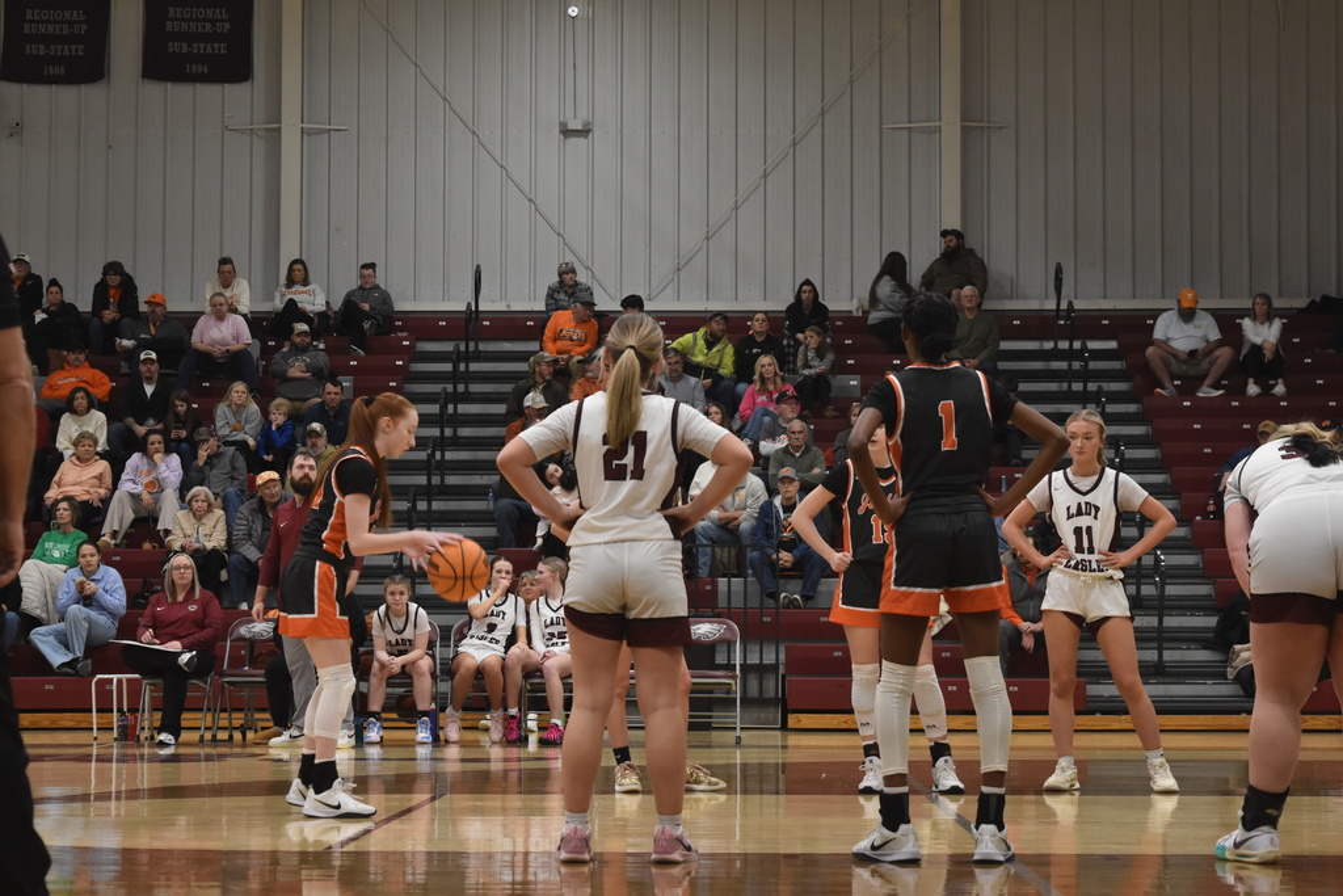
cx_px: 672
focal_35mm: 82
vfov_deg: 16.6
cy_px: 448
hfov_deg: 24.6
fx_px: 3078
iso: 1600
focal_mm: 55
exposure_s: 1/125
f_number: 5.6
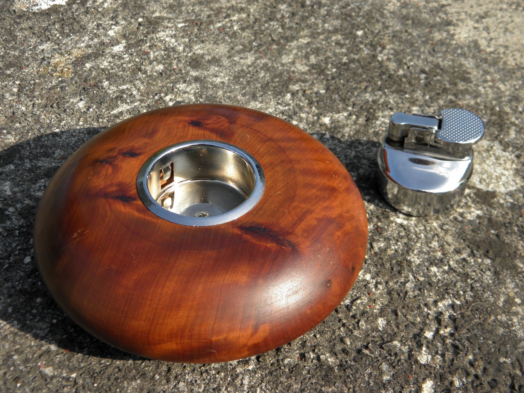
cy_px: 196
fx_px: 817
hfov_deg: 35.5
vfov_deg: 27.0
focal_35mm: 54
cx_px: 262
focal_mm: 9.7
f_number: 4.1
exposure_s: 1/320
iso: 100
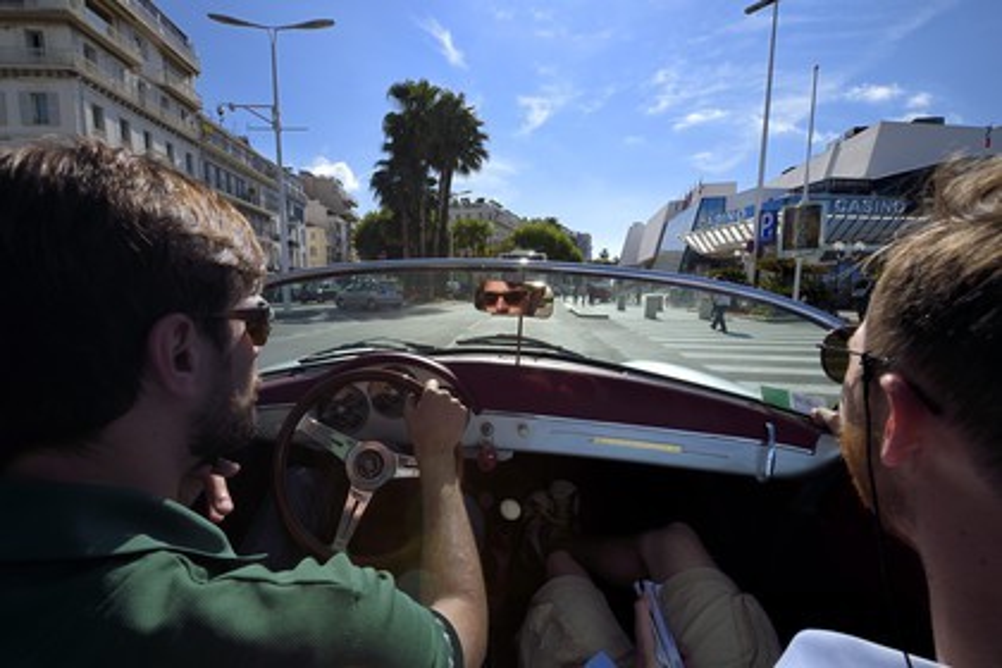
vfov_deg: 81.2
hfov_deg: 104.3
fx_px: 390
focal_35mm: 14
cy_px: 334
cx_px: 501
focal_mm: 14
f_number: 14
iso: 200
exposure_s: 1/250
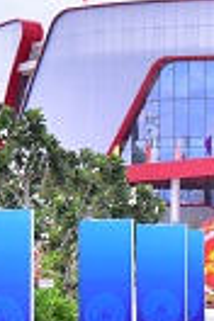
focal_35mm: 159
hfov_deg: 8.5
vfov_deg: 12.9
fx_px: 1418
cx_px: 268
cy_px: 192
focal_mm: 35
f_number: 9
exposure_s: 1/4000
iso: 3200
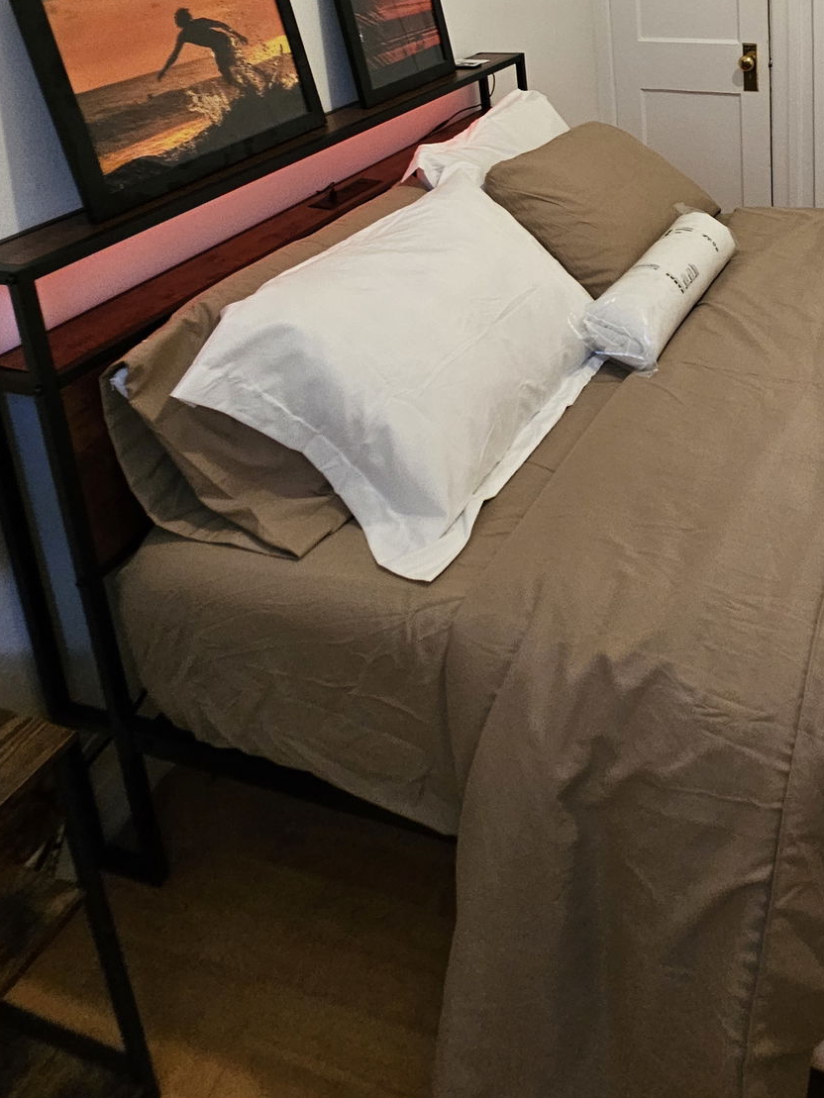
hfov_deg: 49.8
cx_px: 717
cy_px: 68
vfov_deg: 57.3
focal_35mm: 25
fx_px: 793
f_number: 2.2
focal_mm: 2.2
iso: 320
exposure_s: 1/30
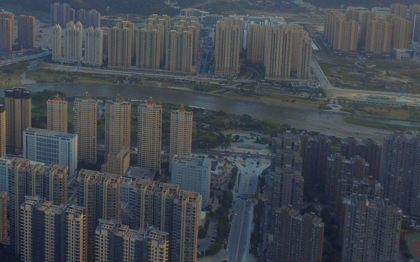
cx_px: 63
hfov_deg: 40.2
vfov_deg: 26.3
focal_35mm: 47
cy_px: 17
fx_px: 538
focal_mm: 3.61
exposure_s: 1/148
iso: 100
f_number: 2.8
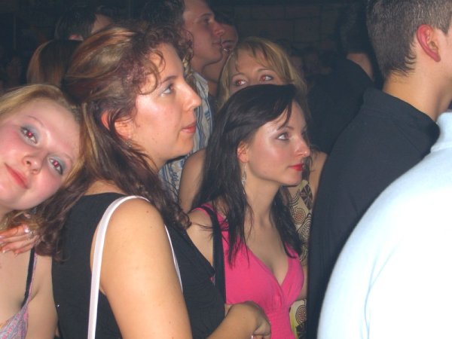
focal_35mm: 68
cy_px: 170
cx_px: 226
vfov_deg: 21.6
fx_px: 888
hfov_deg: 28.6
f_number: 4
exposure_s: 1/60
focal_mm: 14.2
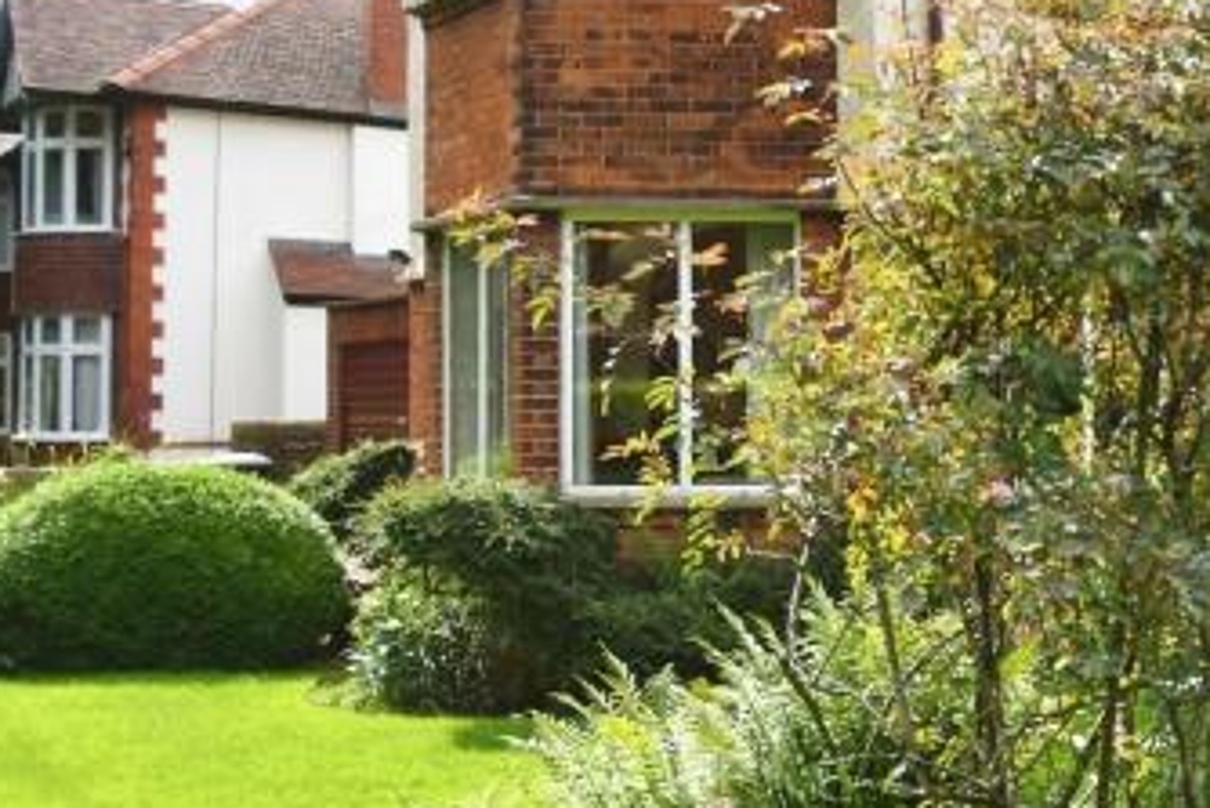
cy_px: 263
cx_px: 1543
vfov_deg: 29.1
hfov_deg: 32.8
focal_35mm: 46
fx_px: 1547
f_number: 8
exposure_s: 1/500
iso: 400
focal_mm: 10
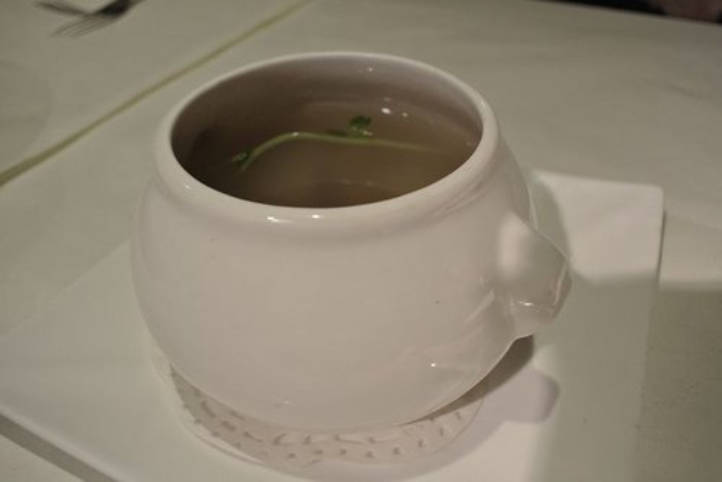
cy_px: 241
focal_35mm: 27
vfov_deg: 48.0
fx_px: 542
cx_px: 361
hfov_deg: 67.4
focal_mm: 10
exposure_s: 1/50
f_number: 2.8
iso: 400
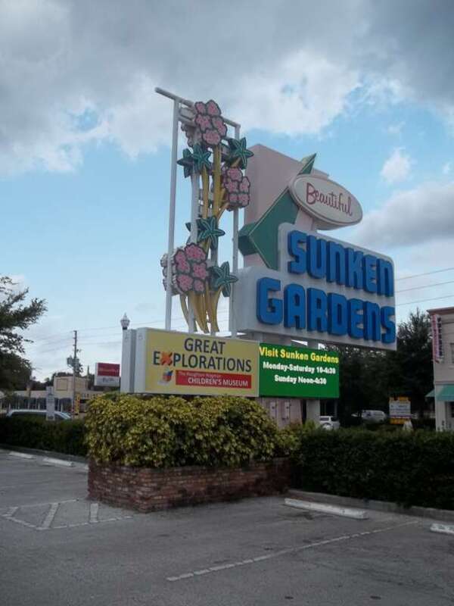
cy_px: 303
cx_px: 227
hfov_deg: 42.9
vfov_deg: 55.4
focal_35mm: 33
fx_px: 577
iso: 64
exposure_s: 1/100
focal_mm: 5.9
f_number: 8
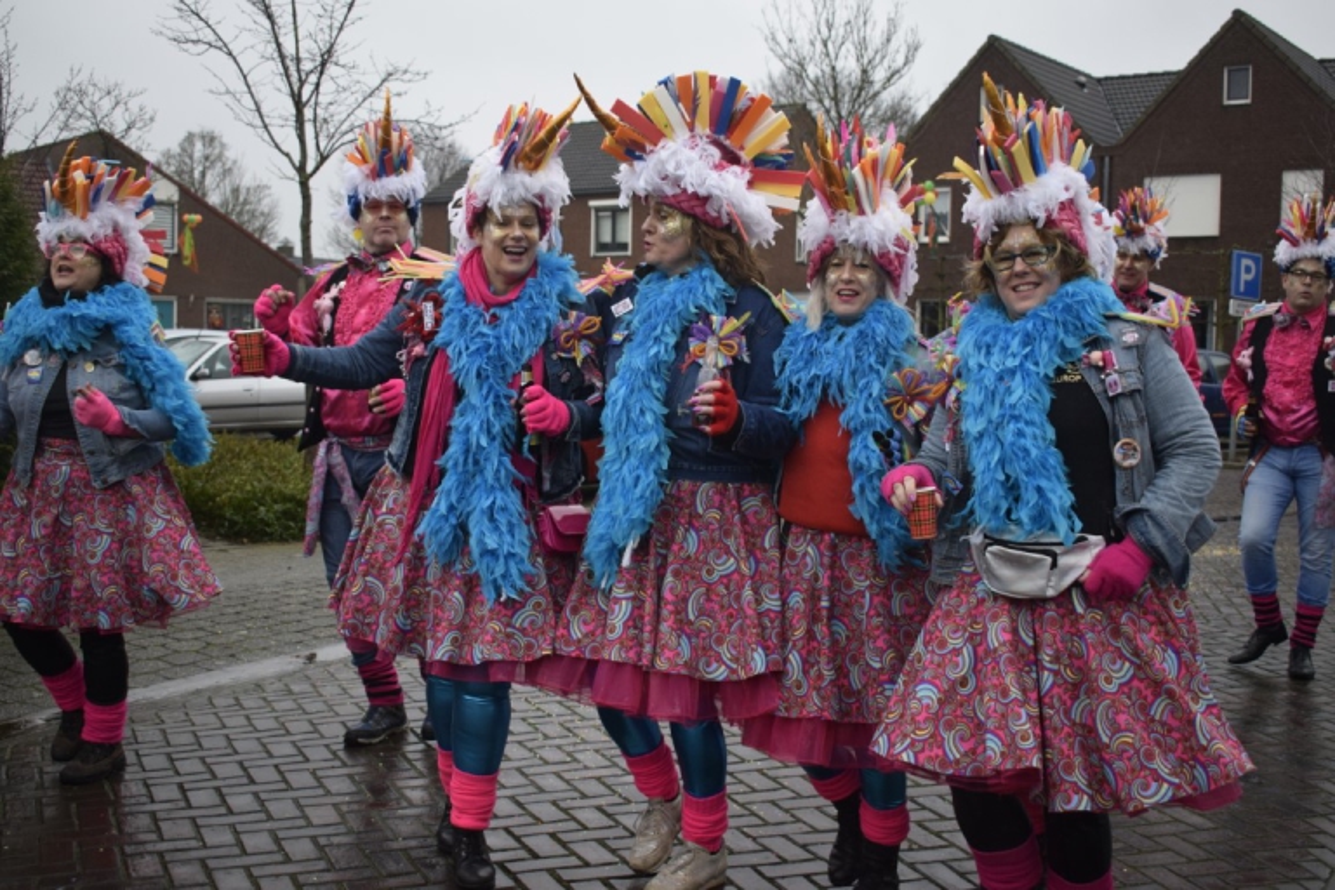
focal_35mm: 42
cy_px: 445
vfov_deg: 31.9
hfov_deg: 46.4
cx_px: 668
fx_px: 1557
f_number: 4.2
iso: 1000
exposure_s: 1/500
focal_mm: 28
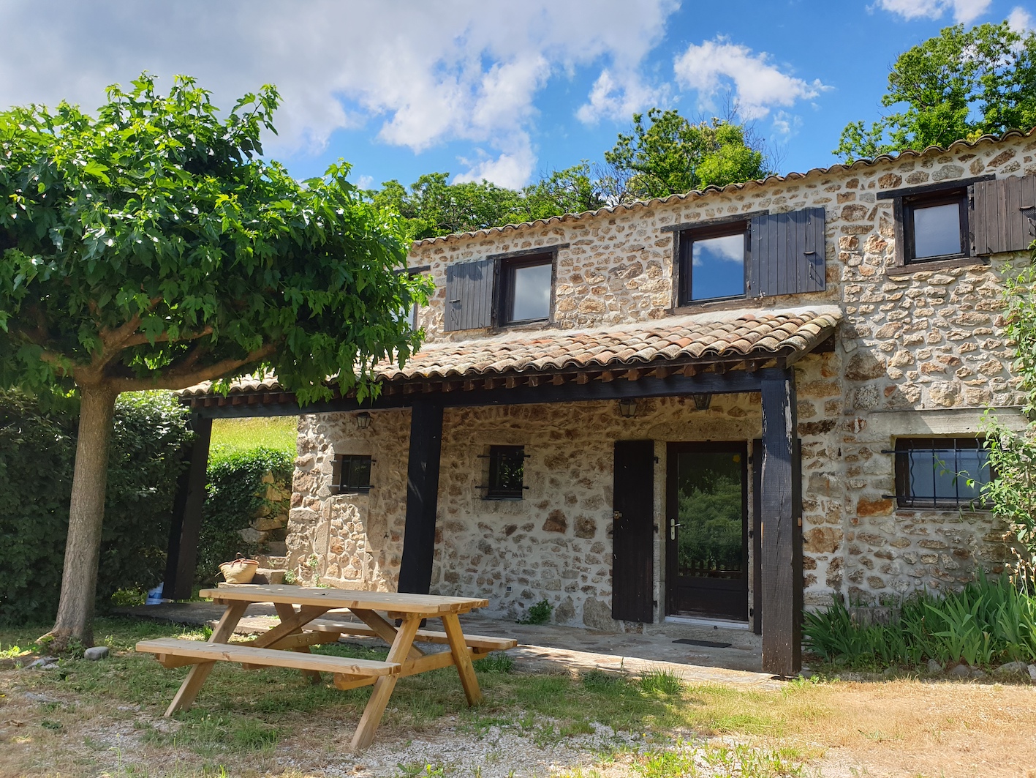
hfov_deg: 67.3
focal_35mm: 26
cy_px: 389
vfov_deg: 53.1
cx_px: 518
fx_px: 778
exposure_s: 1/855
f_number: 2.4
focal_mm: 4.3
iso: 50
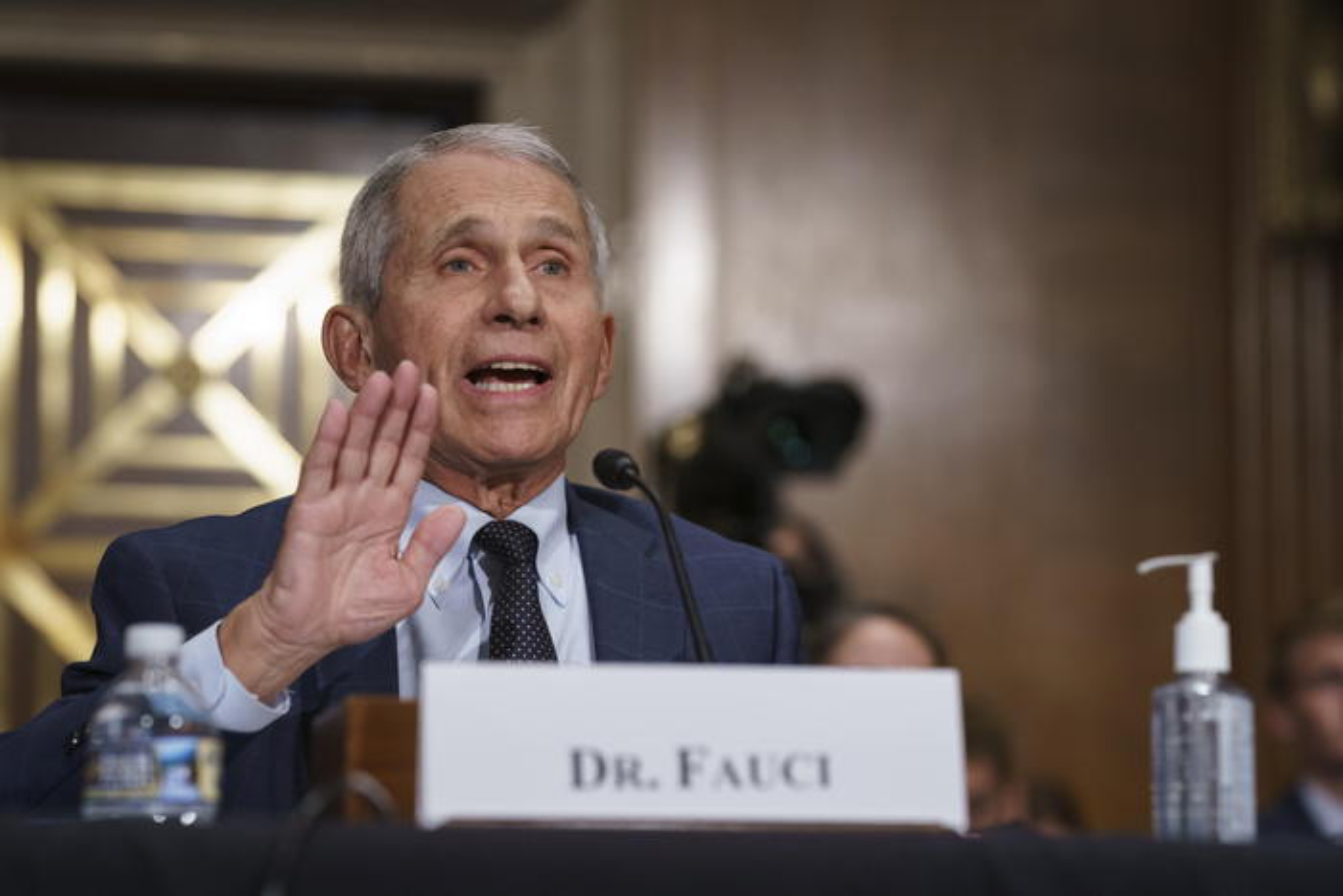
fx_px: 5037
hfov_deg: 15.2
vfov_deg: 10.2
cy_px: 448
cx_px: 672
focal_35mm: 135
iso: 3200
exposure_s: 1/250
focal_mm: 135
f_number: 4
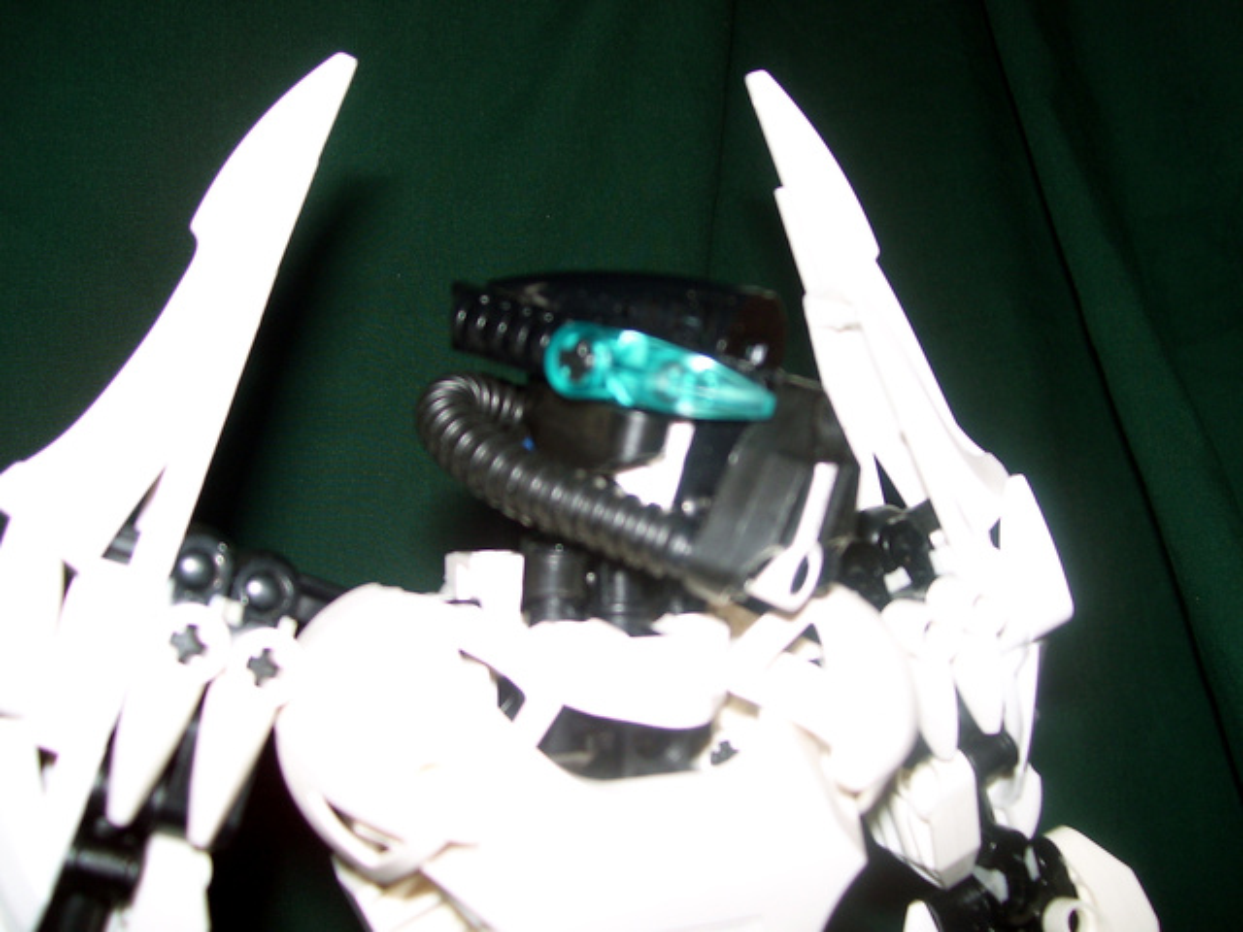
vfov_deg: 39.7
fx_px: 1293
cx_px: 622
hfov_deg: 51.4
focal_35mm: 36
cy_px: 466
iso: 80
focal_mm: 6
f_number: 2.7
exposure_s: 1/60
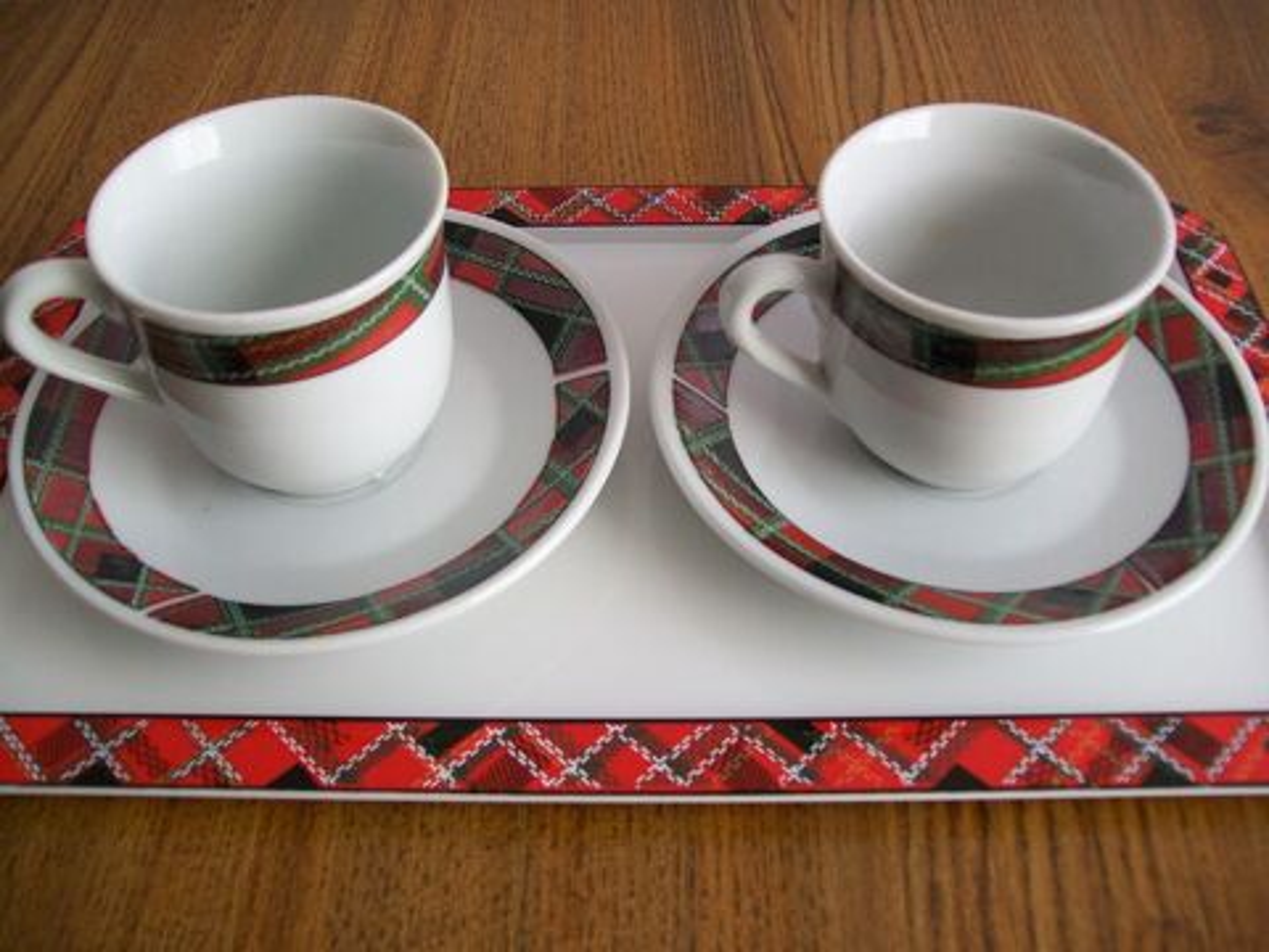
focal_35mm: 34
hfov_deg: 54.0
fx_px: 1246
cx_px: 634
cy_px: 476
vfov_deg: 41.8
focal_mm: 6.1
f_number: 2.7
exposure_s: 1/80
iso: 64
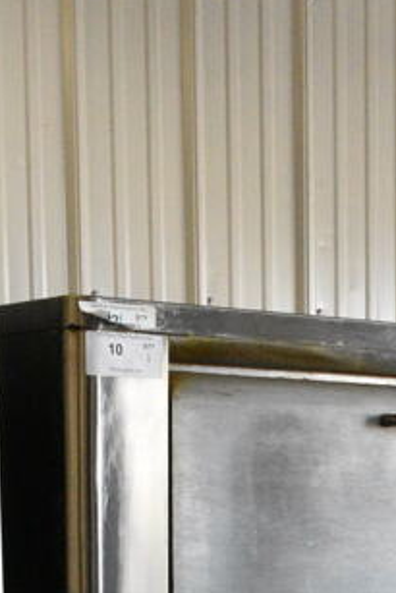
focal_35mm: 120
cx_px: 460
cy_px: 874
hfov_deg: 11.2
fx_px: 1986
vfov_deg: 15.7
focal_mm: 27
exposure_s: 1/500
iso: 6400
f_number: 11
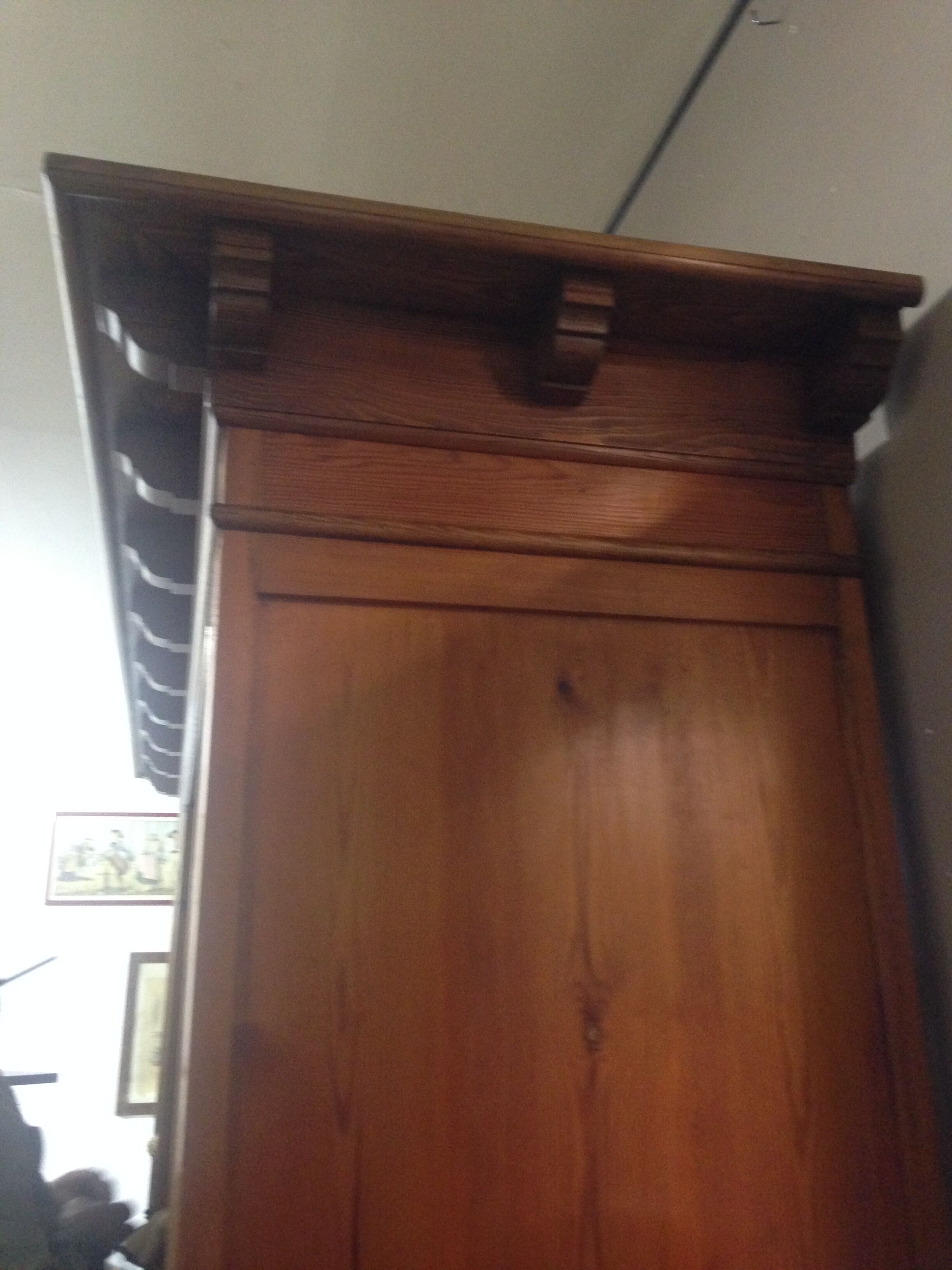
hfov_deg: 42.9
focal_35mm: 33
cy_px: 635
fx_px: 1210
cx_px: 476
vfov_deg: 55.4
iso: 400
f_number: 2.4
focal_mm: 4.12
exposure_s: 1/15
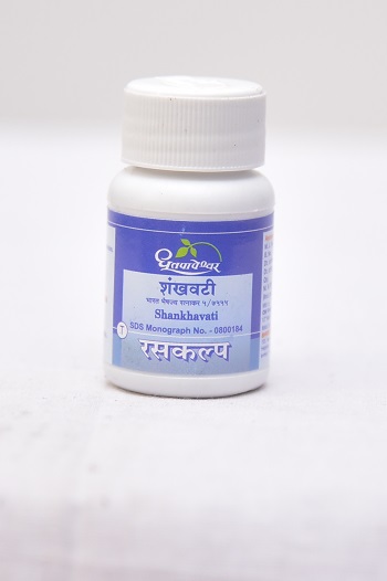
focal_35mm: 110
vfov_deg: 18.6
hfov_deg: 12.4
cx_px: 194
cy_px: 290
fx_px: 1776
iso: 1600
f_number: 4
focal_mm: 110
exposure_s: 1/160
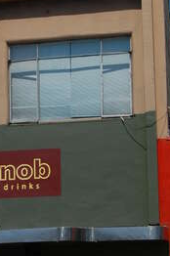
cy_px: 117
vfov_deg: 13.2
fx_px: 1108
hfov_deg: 8.7
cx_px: -4
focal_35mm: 156
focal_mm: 34
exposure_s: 1/200
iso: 200
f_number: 16
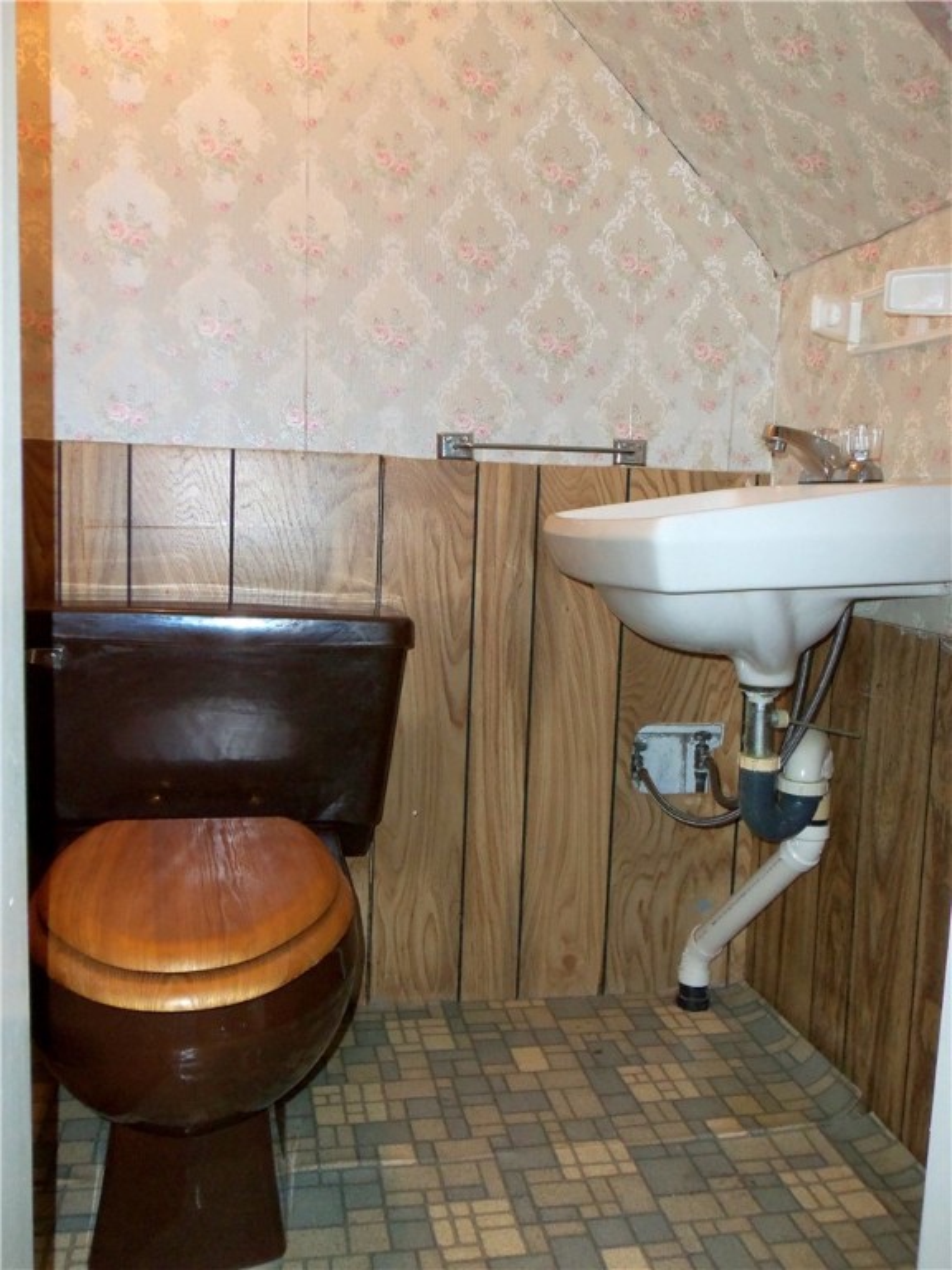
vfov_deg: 63.4
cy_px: 635
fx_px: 1027
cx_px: 476
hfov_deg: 49.7
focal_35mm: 28
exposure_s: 1/60
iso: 200
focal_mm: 5.1
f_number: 3.3
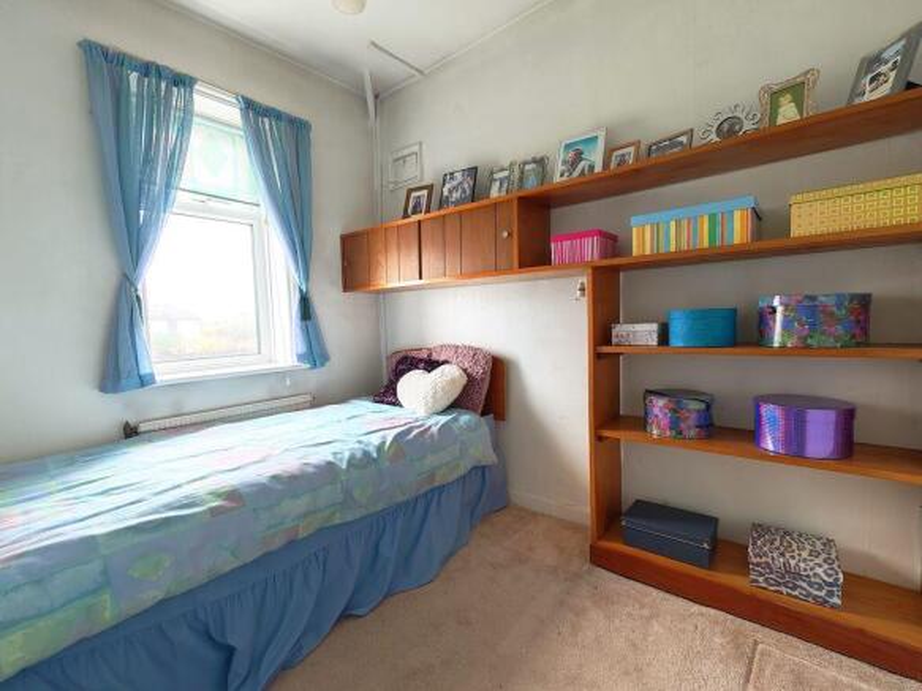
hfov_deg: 102.1
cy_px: 346
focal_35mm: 14
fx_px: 373
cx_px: 461
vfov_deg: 85.7
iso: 200
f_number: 1.8
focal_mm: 2.03
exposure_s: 1/47.7
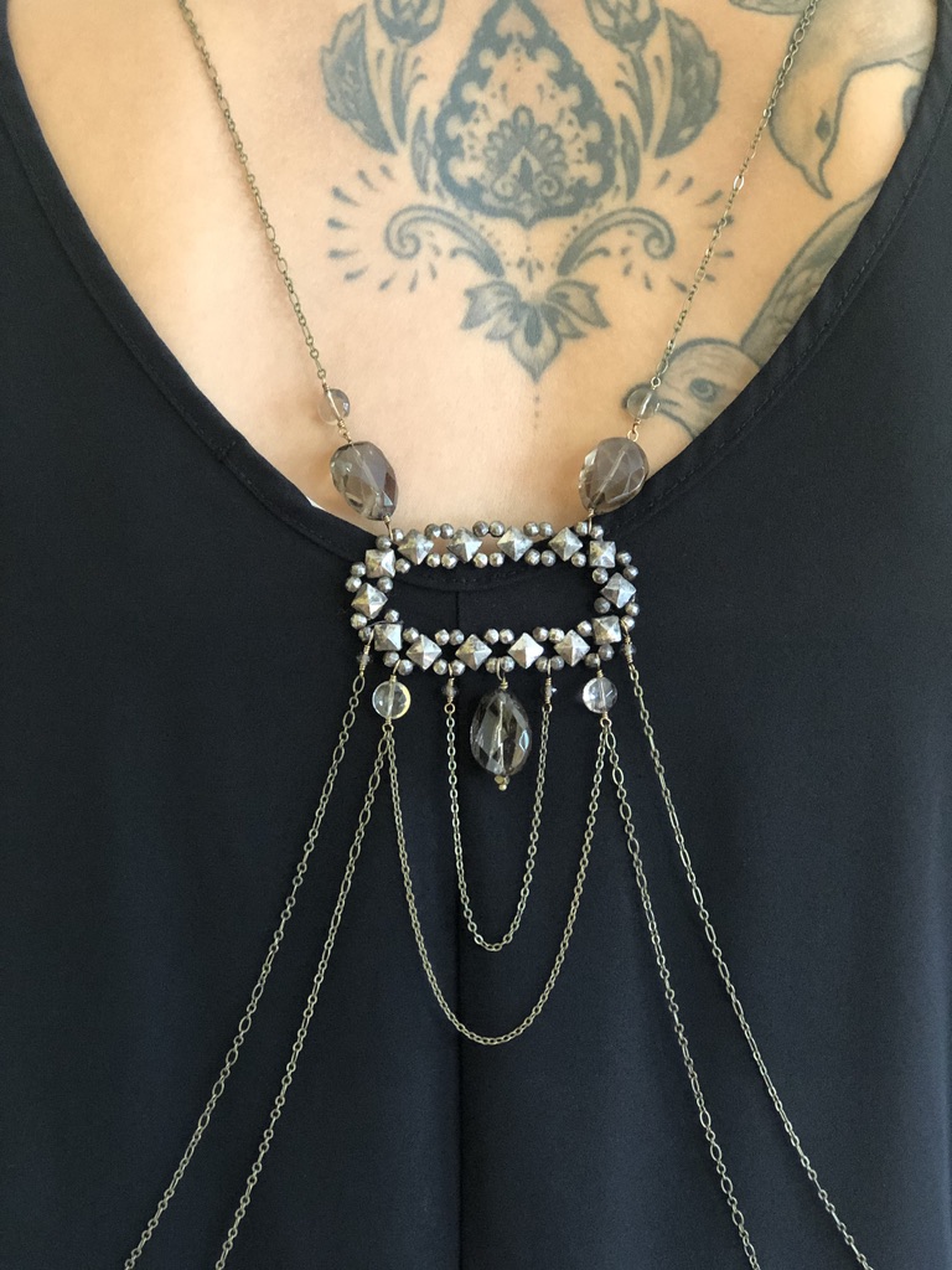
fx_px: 2090
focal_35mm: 57
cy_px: 635
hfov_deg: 25.7
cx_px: 476
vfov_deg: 33.8
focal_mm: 6.6
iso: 320
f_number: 2.8
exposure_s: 1/30
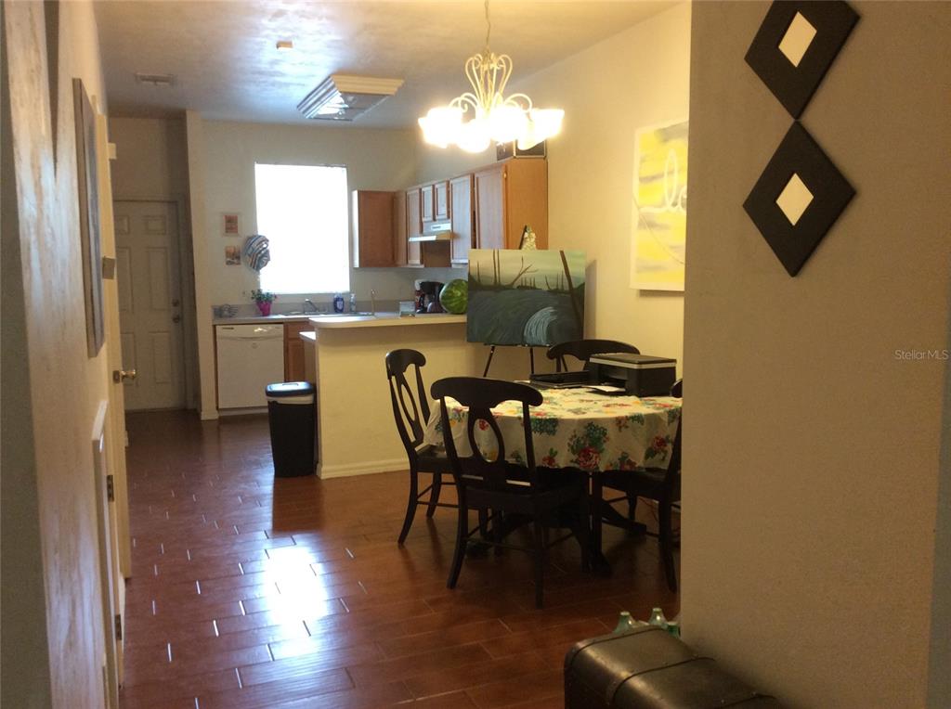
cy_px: 354
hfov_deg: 55.4
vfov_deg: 42.8
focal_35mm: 33
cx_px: 476
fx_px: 905
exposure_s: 1/24
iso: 125
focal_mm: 3.3
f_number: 2.4
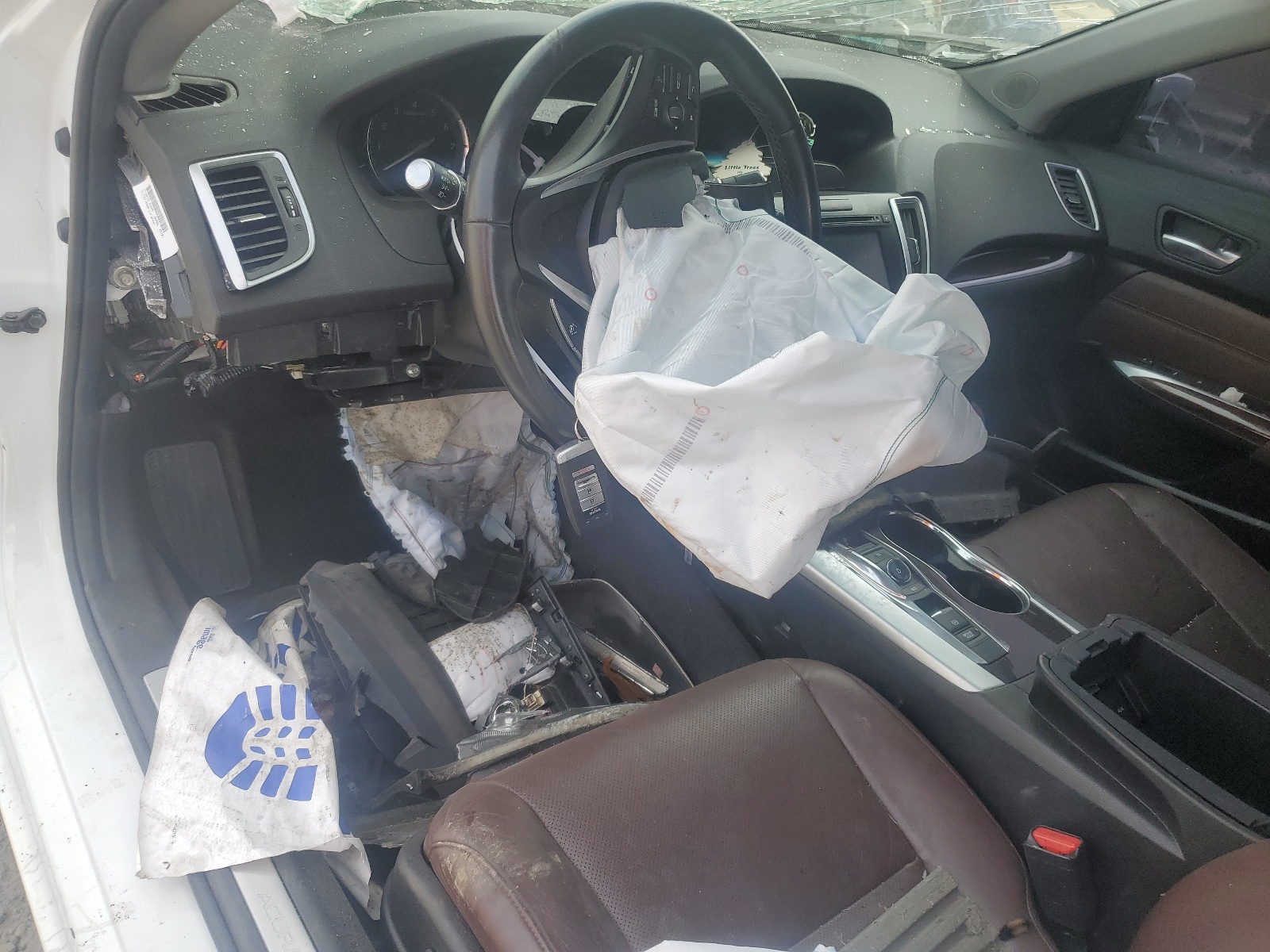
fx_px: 954
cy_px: 476
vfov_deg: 53.1
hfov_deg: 67.3
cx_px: 635
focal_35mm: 26
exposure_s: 1/625
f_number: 1.5
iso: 50
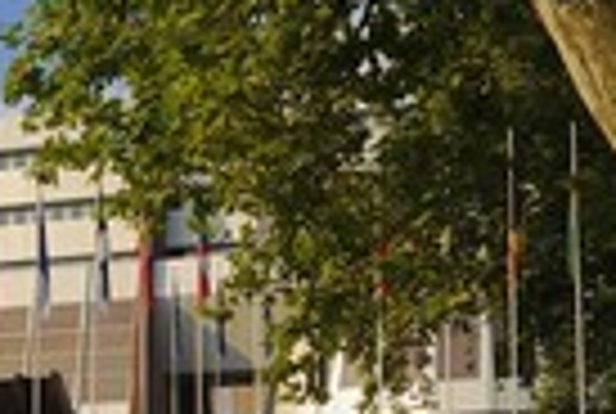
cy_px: 432
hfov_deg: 18.8
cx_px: -67
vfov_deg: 13.0
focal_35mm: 104
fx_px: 1783
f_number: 9
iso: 200
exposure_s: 1/160
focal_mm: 34
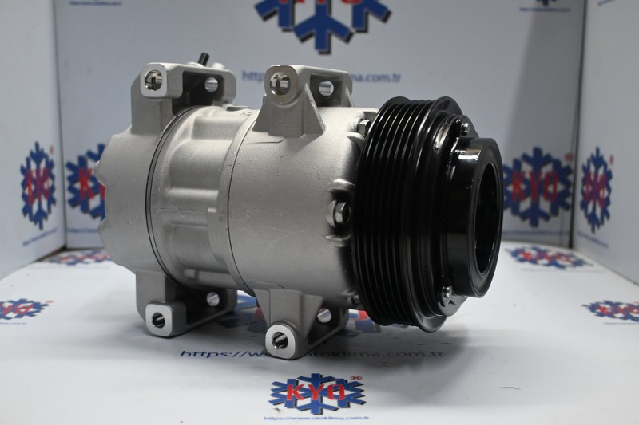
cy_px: 212
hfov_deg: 51.3
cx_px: 320
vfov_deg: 35.5
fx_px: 665
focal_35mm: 38
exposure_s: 1/125
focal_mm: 25
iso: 1100
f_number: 4.2
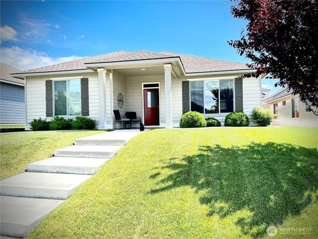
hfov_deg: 67.3
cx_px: 159
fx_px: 239
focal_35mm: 26
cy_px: 120
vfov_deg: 53.1
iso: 50
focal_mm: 5.7
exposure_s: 1/2994
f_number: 1.5
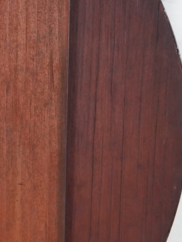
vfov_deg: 17.5
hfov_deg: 13.0
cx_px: -81
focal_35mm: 108
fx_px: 757
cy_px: 282
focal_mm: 29
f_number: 4.5
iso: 1000
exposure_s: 1/100
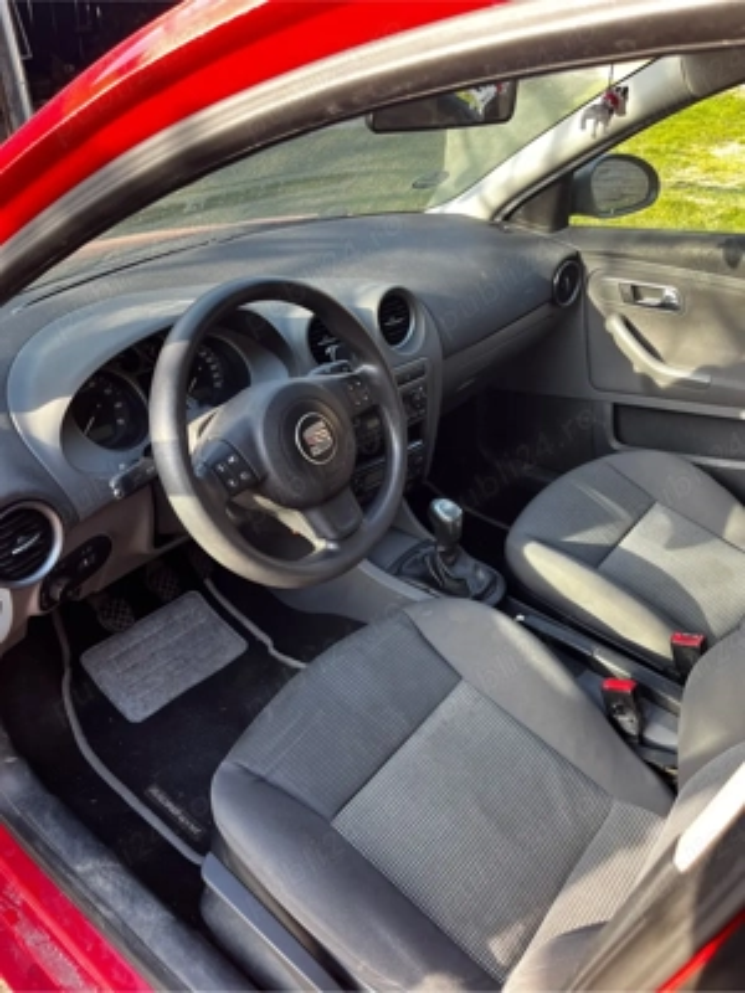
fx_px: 746
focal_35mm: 26
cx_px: 372
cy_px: 496
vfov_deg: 67.3
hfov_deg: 53.1
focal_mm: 5.1
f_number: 1.6
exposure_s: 1/122
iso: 50
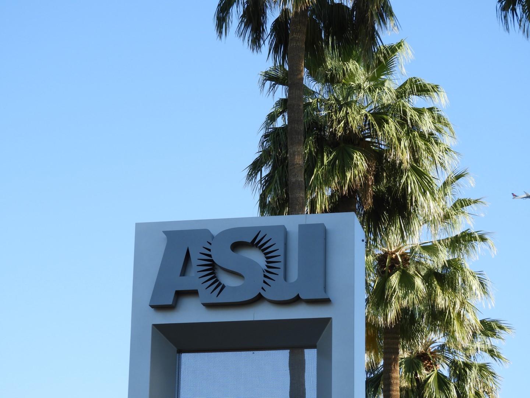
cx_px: 265
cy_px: 199
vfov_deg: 12.9
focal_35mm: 115
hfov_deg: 17.1
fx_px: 1761
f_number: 5
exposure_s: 1/200
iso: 100
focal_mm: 20.6
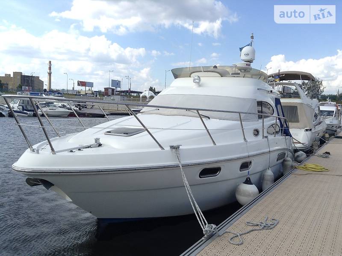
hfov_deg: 55.4
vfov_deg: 42.9
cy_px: 128
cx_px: 171
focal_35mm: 33
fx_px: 326
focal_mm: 3.3
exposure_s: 1/673
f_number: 2.4
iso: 32
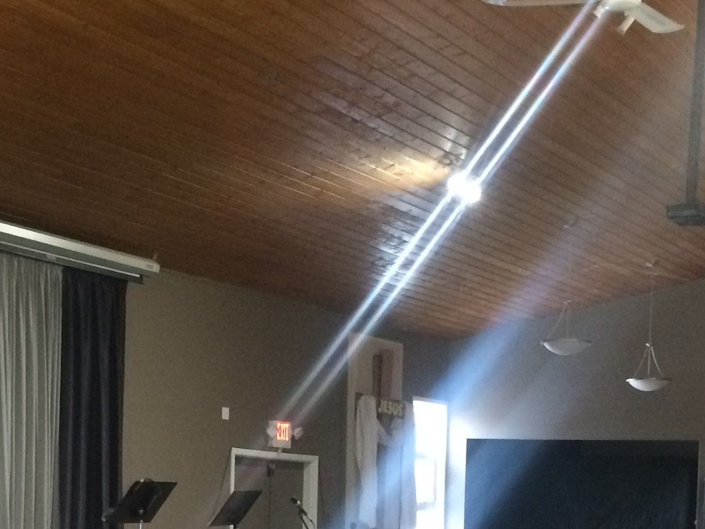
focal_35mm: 72
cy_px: 567
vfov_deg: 19.6
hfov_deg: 27.0
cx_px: 337
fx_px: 1466
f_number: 2.2
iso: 250
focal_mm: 4.15
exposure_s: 1/15
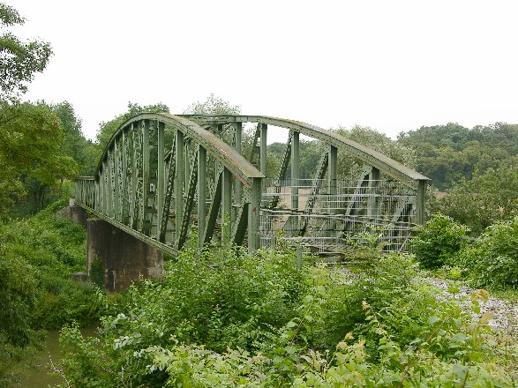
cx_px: 259
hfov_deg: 33.2
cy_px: 194
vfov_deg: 25.2
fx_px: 868
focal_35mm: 58
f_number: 5
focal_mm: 14.7
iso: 50
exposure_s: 1/65.8
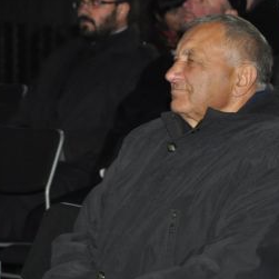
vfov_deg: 5.1
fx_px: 3149
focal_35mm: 345
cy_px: 202
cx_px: 327
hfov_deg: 5.1
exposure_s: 1/60
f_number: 6.3
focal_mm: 85
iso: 1250
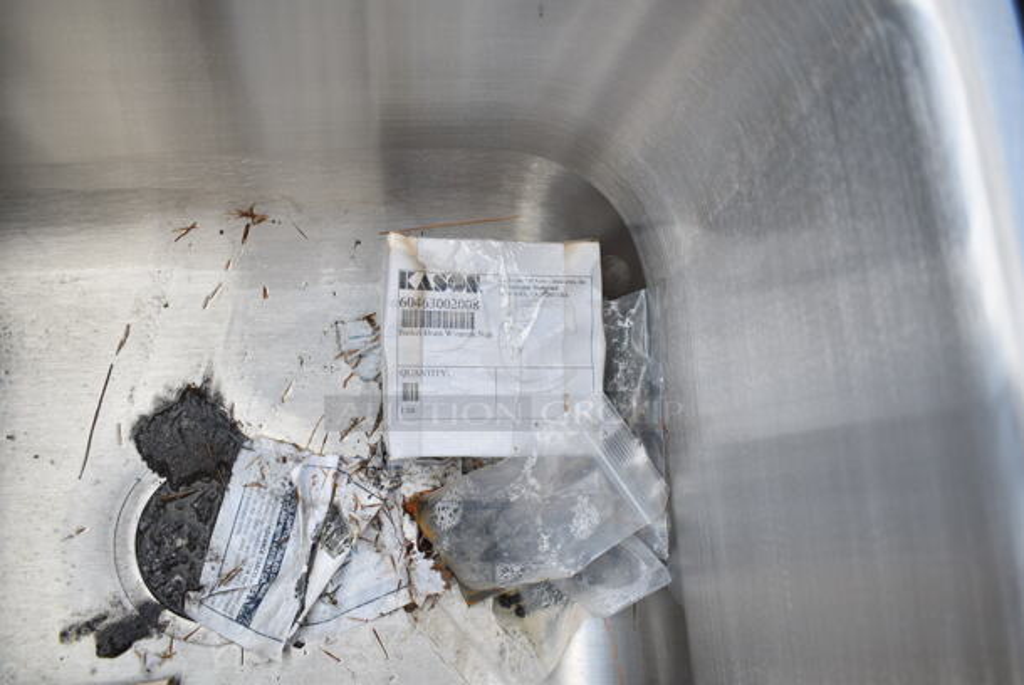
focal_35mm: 27
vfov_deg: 48.0
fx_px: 769
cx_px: 512
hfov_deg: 67.3
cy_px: 342
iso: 100
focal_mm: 18
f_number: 4.5
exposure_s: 1/80
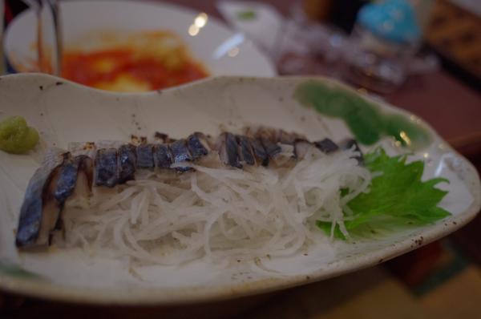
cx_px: 240
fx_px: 414
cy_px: 160
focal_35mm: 31
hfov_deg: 60.4
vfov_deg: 42.2
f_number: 3.5
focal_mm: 21
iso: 1250
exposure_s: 1/50
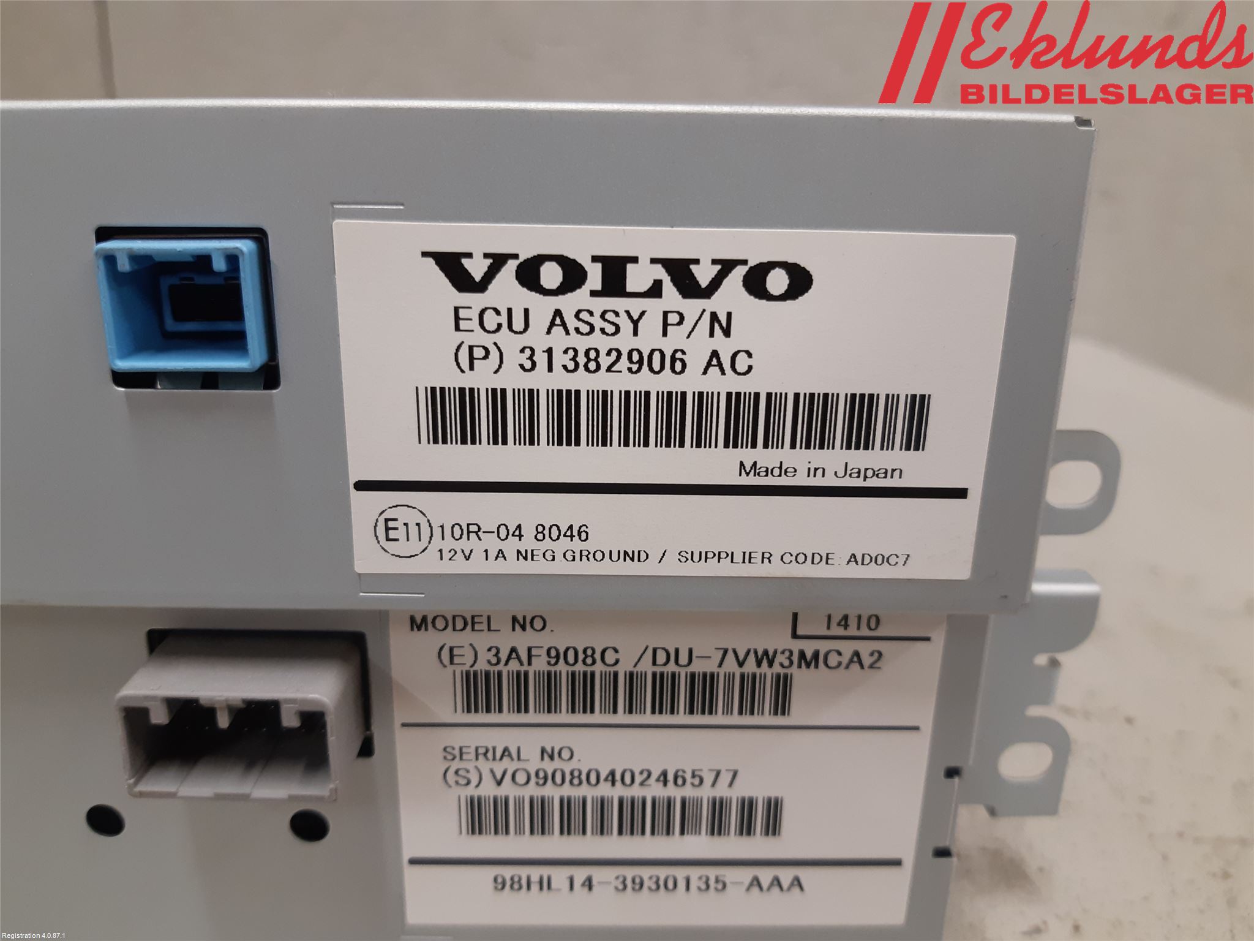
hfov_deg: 67.3
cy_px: 470
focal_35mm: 26
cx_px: 627
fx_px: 942
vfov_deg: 53.1
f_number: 1.7
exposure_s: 1/50
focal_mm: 3.93
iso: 160
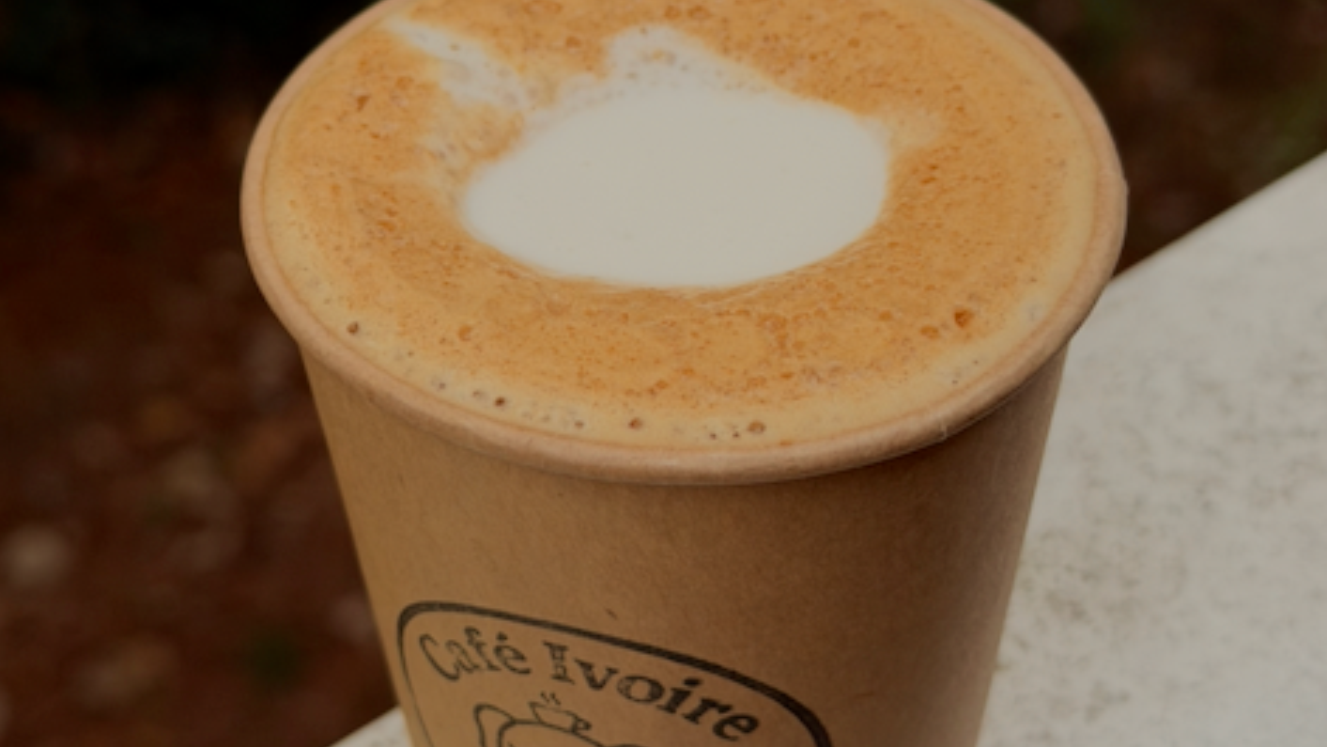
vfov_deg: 17.0
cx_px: 662
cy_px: 361
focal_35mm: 71
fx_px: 2498
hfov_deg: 29.7
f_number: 1.78
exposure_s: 1/60
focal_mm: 6.76
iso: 100
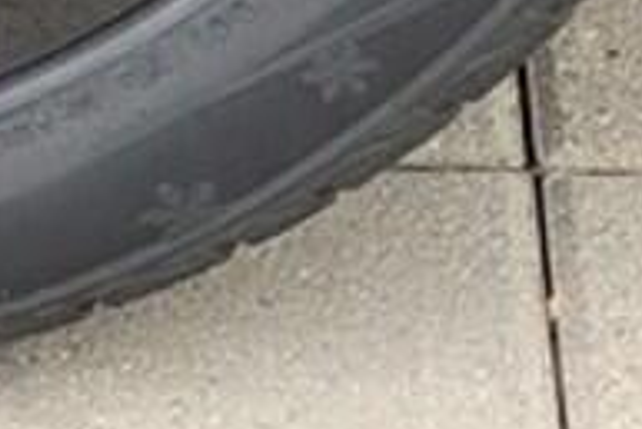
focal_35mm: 589
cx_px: -572
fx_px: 10511
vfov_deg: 2.3
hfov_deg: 3.5
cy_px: -895
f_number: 2.4
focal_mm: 7.12
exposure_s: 1/100
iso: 40
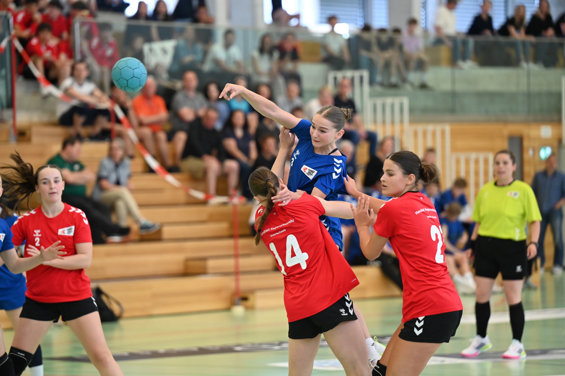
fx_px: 2666
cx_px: 282
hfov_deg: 12.1
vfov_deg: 8.1
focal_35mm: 170
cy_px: 188
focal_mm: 170
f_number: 3.2
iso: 4000
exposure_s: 1/1250
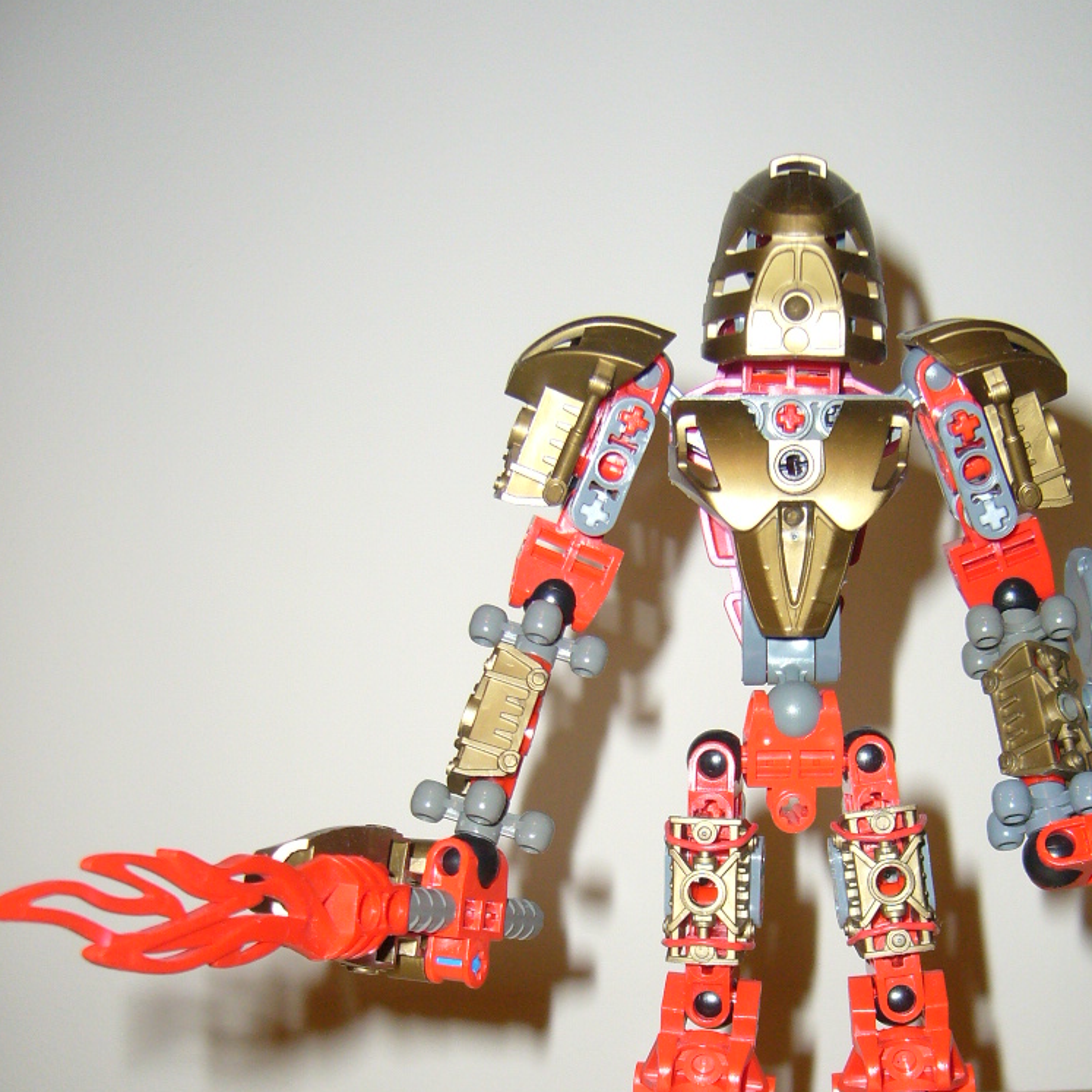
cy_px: 854
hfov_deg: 32.1
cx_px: 683
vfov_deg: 31.5
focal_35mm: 53
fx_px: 1892
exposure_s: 1/30
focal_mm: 5.8
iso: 100
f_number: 2.8
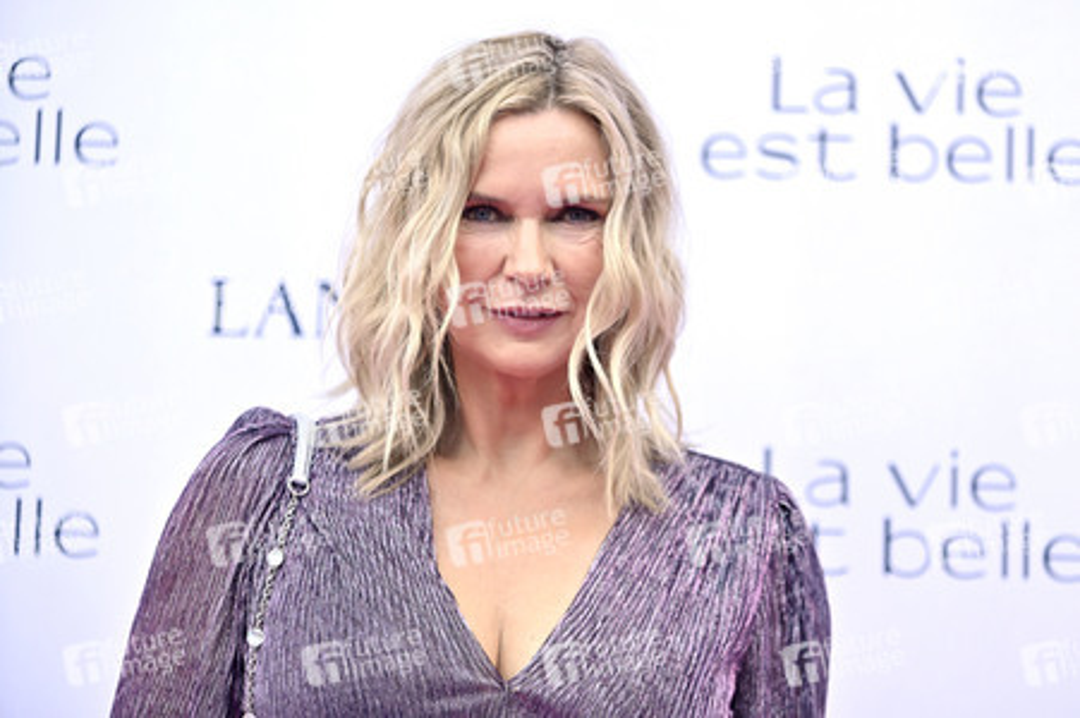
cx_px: 540
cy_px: 359
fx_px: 2848
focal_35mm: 95
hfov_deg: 21.5
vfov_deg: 14.4
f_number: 2.8
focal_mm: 95
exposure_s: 1/1000
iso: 1000
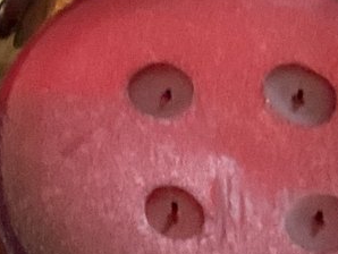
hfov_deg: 13.4
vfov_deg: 9.6
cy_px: -221
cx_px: 124
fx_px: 1437
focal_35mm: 147
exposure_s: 1/30
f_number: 1.8
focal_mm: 3
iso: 500
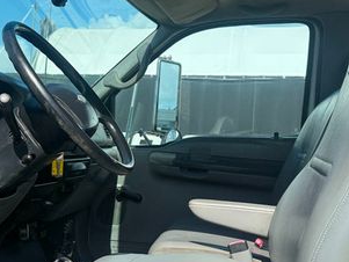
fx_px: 514
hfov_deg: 37.0
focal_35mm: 51
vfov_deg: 28.5
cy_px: 158
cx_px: 109
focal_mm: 6.76
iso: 100
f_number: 1.78
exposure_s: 1/4673
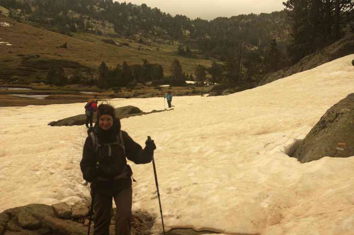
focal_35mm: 64
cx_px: 177
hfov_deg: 31.2
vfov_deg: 21.0
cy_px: 118
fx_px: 634
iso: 100
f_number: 9.5
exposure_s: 1/500
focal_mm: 43
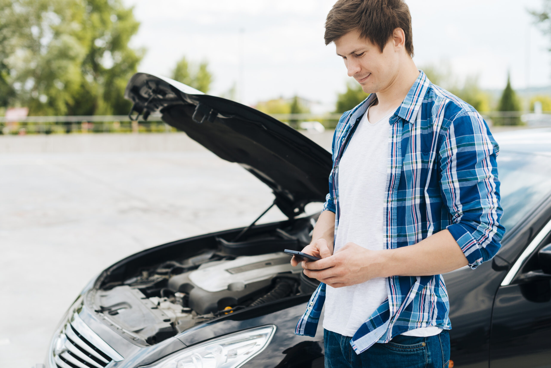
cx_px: 276
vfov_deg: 27.0
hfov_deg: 39.6
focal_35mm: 50
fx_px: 766
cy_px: 184
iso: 250
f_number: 2.8
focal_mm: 50
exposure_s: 1/640
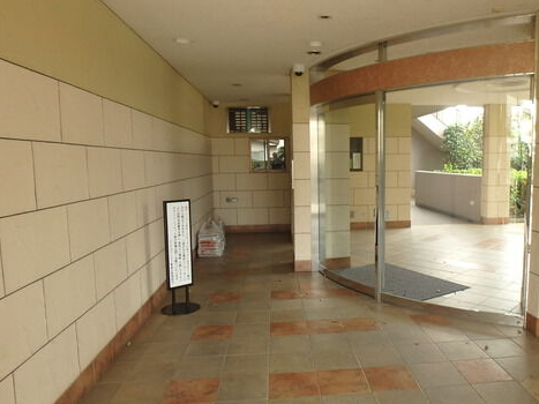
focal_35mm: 27
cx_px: 324
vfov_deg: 51.3
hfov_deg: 64.7
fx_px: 420
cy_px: 216
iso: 200
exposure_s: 1/50
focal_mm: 3.7
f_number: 3.5
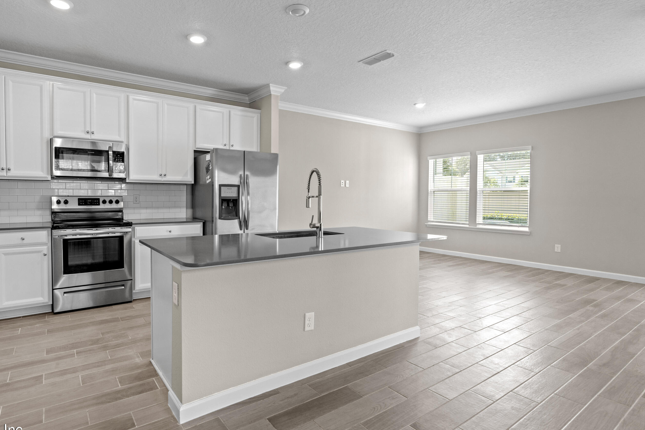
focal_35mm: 19
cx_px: 273
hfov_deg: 86.3
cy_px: 198
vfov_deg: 64.5
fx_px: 340
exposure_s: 1/13
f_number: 8
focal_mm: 16
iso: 1000
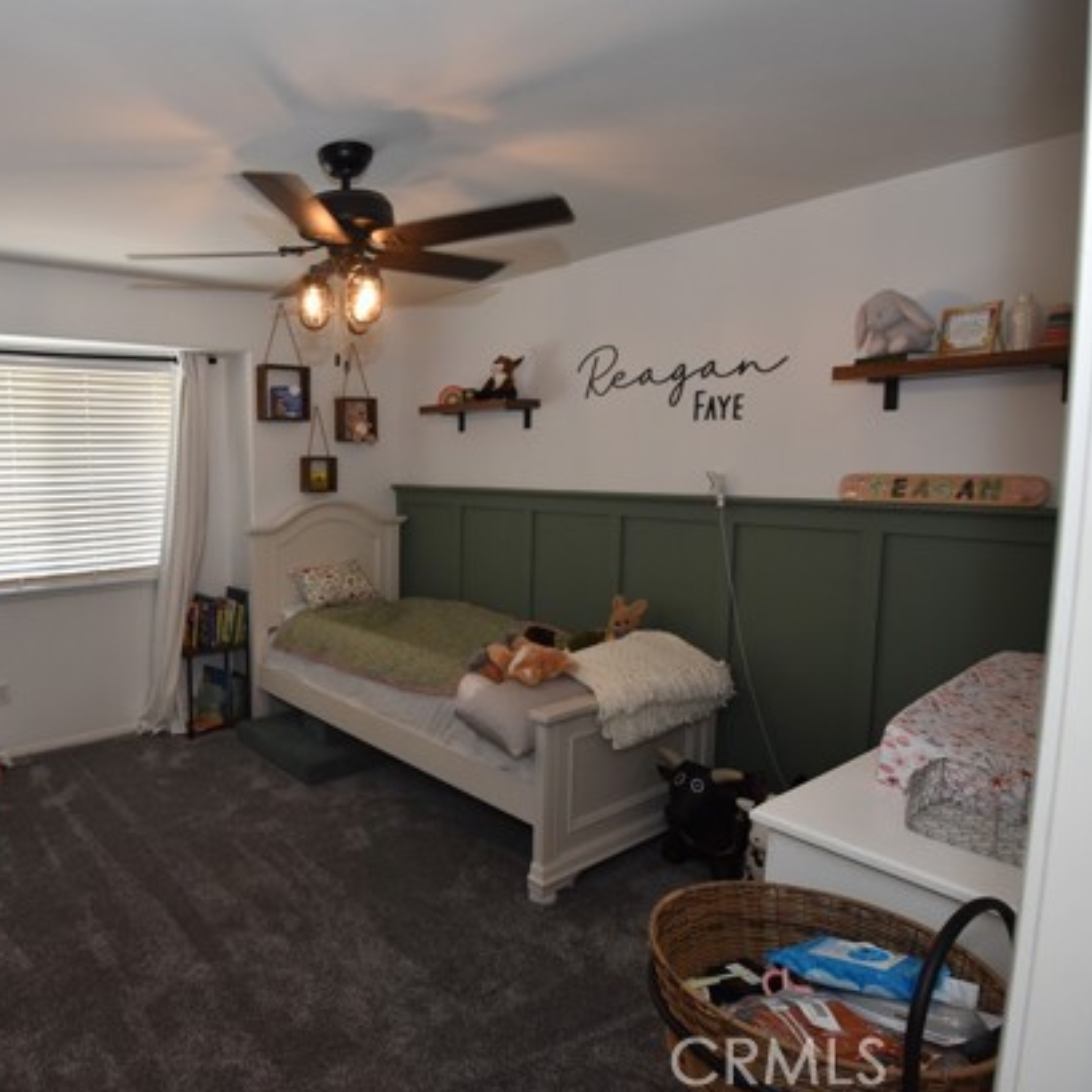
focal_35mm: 20
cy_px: 529
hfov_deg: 71.0
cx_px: 308
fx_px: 714
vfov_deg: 74.8
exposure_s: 1/100
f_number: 5
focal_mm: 10
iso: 800
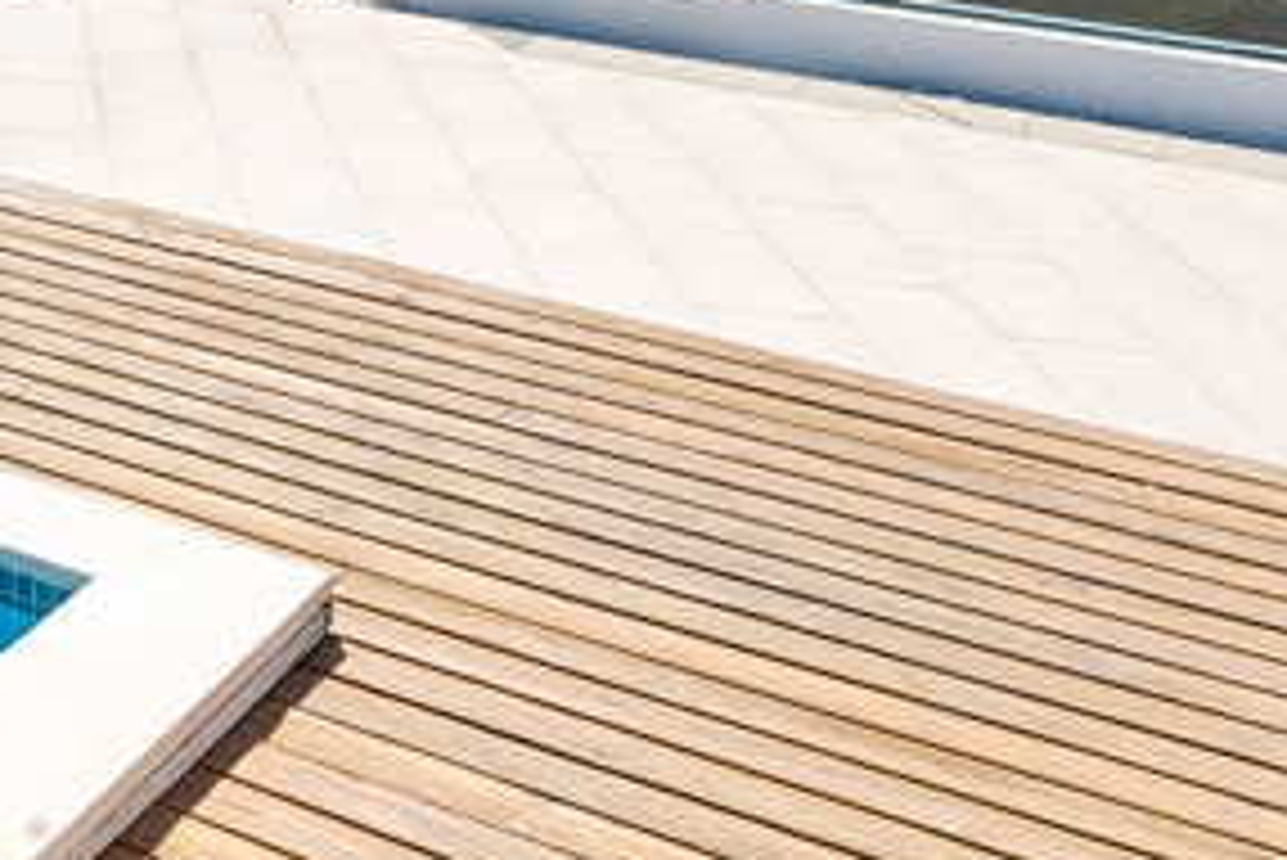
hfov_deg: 22.4
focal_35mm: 63
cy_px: -525
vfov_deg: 18.5
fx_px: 2253
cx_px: -900
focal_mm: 15
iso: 200
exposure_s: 1/250
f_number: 13
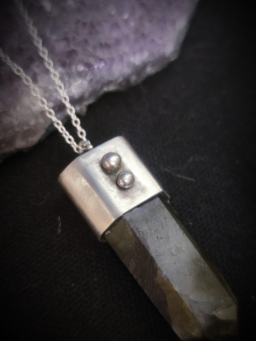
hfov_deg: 31.5
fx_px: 454
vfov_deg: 41.2
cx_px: 128
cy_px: 170
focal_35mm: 46
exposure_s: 1/25
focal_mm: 6.19
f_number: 1.65
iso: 1000
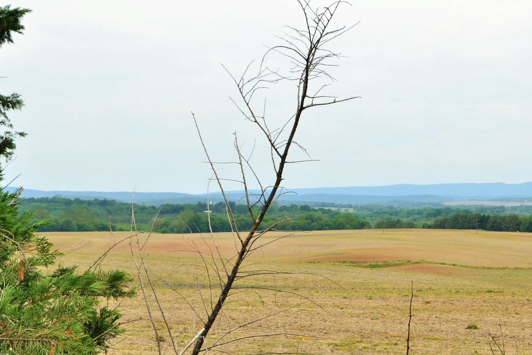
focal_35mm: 81
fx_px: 1197
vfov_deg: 16.8
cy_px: 147
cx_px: 370
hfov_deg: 24.9
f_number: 10
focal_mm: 38
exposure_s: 1/320
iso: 400
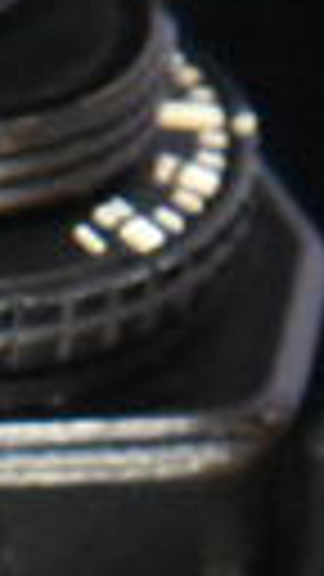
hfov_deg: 1.2
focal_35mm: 1006
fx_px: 15365
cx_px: -1170
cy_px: 1148
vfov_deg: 2.1
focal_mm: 120
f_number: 8
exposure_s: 1/45
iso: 12800
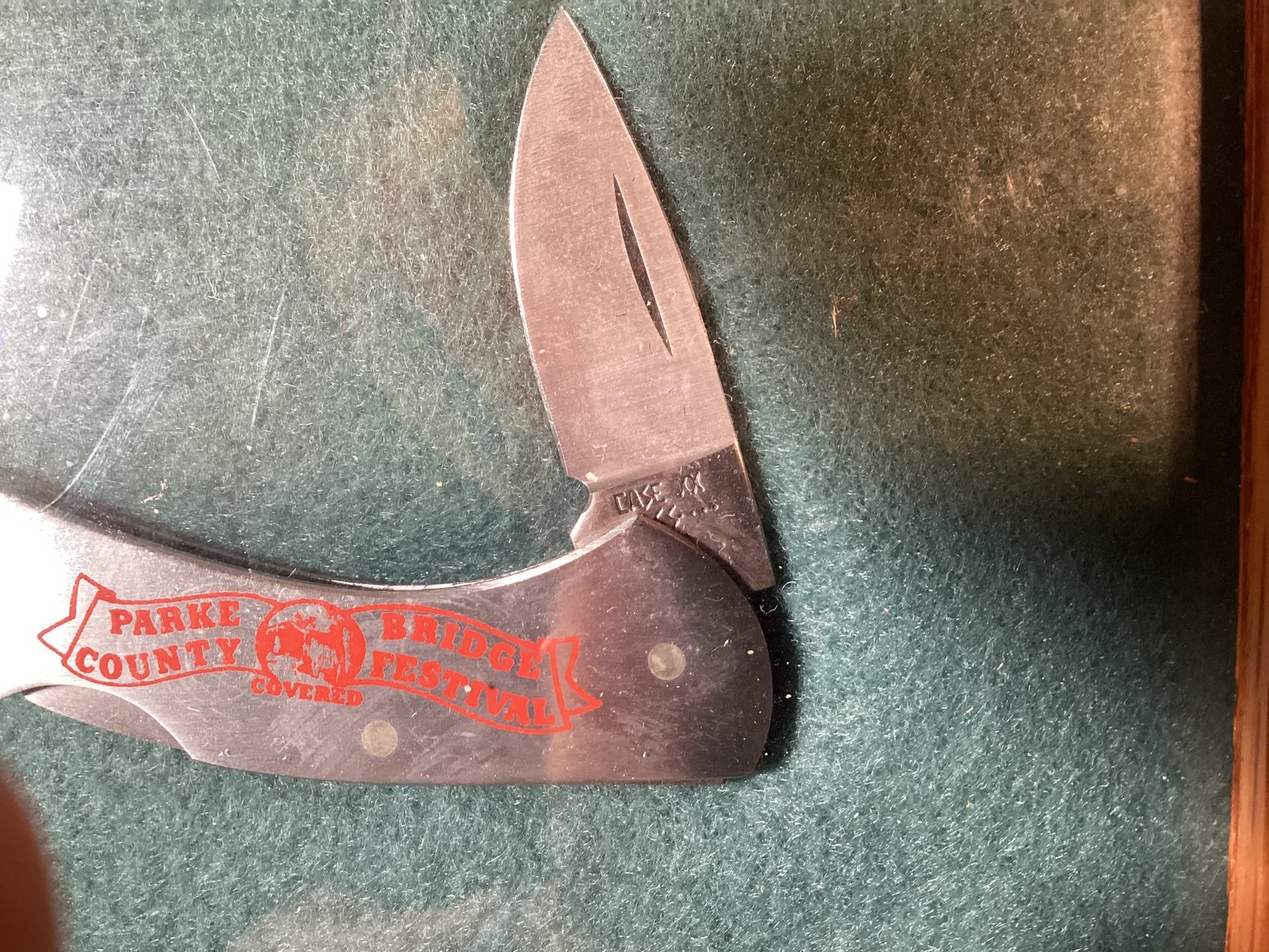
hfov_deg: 58.3
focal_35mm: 31
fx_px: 1137
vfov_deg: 45.4
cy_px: 476
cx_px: 634
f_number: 2.4
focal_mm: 3.3
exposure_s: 1/50
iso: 250
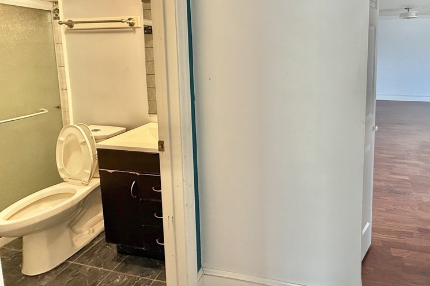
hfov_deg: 81.0
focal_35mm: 20
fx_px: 239
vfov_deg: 59.0
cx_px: 289
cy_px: 75
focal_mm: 2.22
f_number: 2.2
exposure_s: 1/60
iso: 200
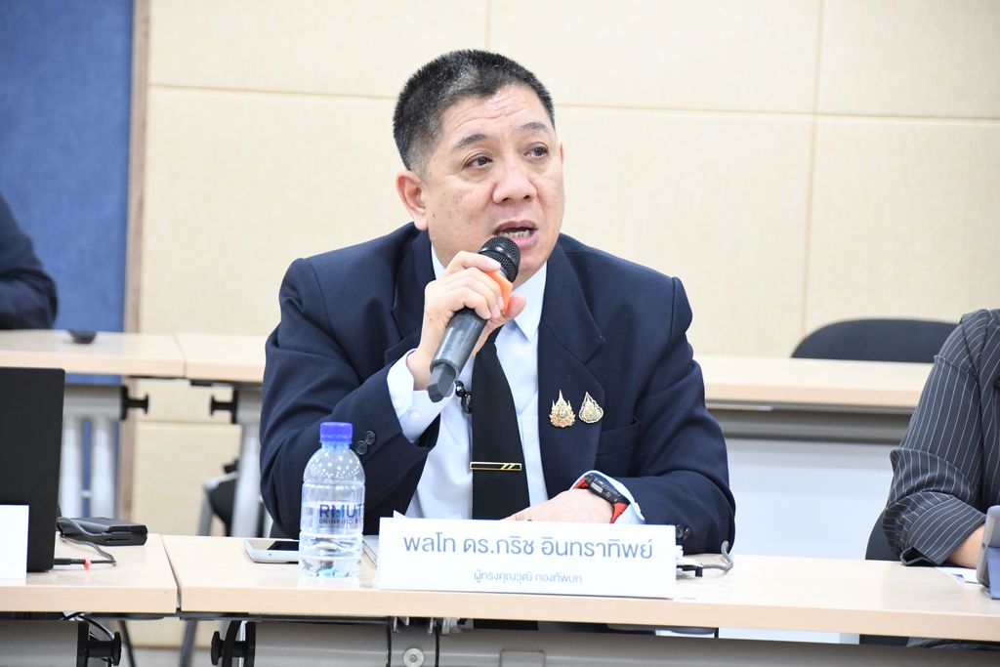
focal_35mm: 187
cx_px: 500
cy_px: 334
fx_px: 5195
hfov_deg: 11.0
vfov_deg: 7.3
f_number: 6
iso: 3200
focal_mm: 125
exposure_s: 1/40
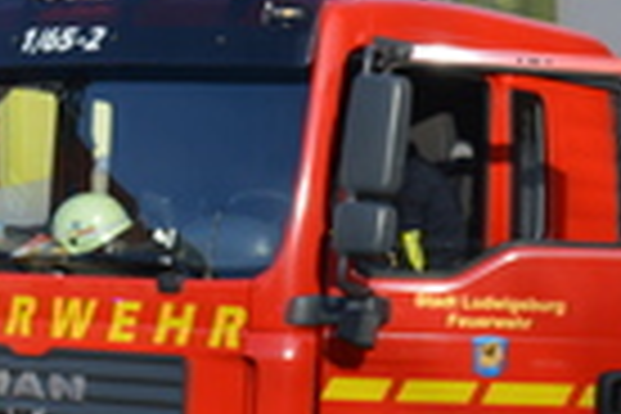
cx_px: 626
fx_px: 2242
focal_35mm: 130
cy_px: 344
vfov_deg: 10.5
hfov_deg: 15.5
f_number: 8
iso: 100
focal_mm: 30
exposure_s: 1/250
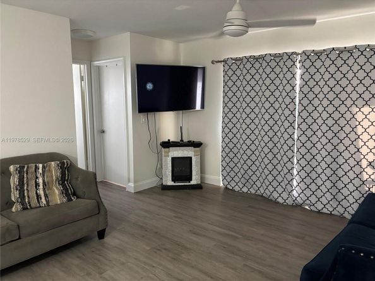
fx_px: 282
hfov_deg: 67.3
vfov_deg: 53.0
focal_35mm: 26
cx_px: 188
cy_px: 140
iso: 500
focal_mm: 5.96
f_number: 1.6
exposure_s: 1/40
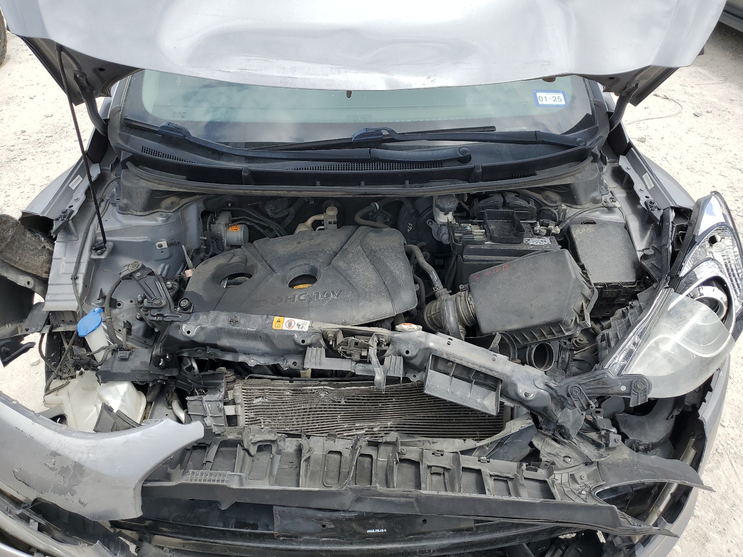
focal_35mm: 26
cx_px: 372
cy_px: 278
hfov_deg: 67.3
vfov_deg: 53.1
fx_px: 558
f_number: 1.5
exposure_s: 1/1667
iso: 50
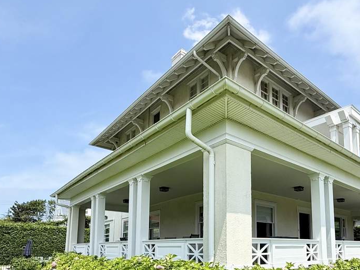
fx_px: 270
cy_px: 220
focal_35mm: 26
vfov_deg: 49.6
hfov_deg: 66.2
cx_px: 227
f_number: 2.2
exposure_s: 1/1745
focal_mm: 2.22
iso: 50
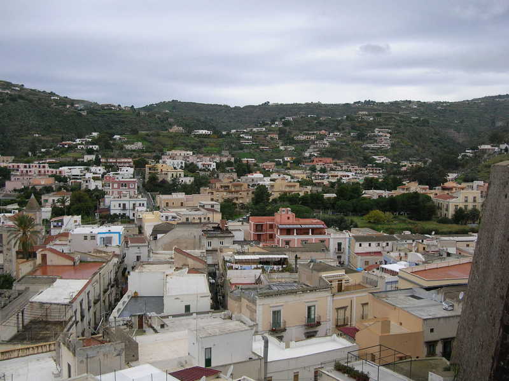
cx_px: 254
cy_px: 190
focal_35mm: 36
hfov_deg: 51.4
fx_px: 529
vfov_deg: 39.6
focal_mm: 6
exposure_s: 1/114
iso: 50
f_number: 2.7
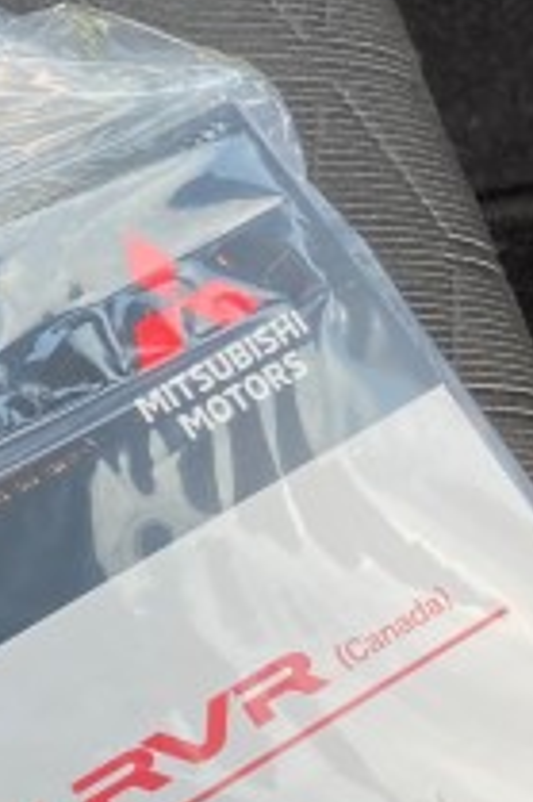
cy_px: 553
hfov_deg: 8.9
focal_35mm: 143
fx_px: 3181
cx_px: -602
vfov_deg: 14.3
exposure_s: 1/168
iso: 20
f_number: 1.8
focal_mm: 3.99
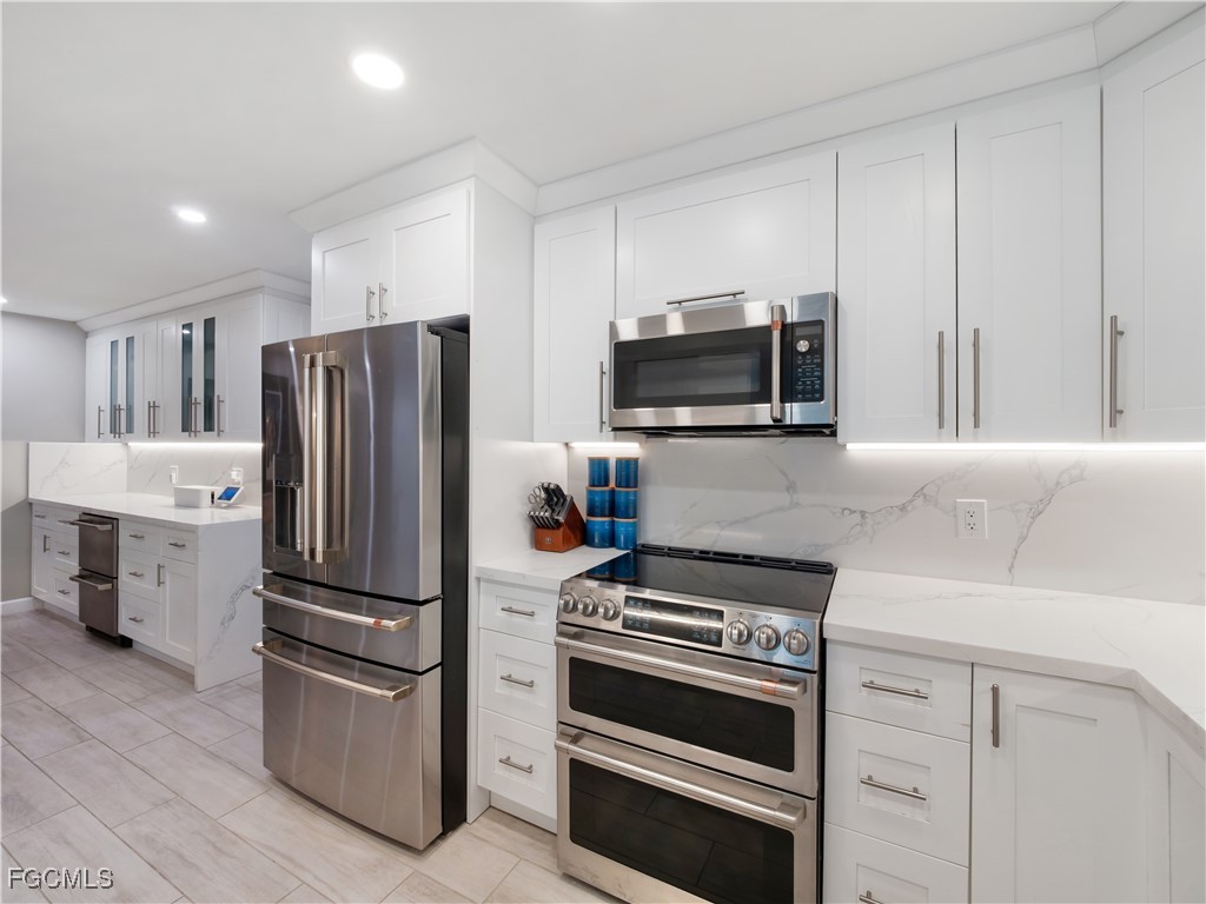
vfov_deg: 85.7
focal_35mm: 14
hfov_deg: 102.1
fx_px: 488
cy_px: 452
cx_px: 603
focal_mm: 7
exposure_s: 1/10
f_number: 7.1
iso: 200
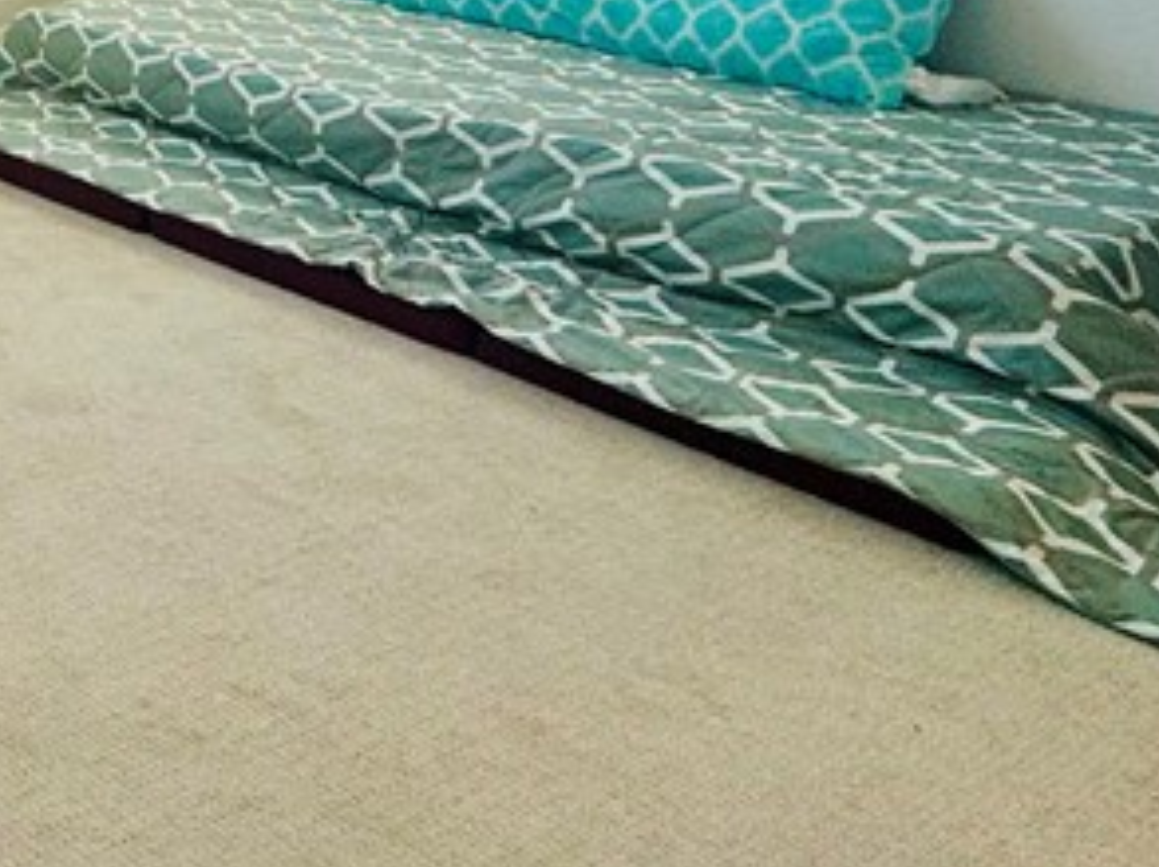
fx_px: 1639
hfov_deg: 27.8
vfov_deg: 26.6
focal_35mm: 49
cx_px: -538
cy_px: -146
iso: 64
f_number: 2.2
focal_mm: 2.22
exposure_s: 1/120
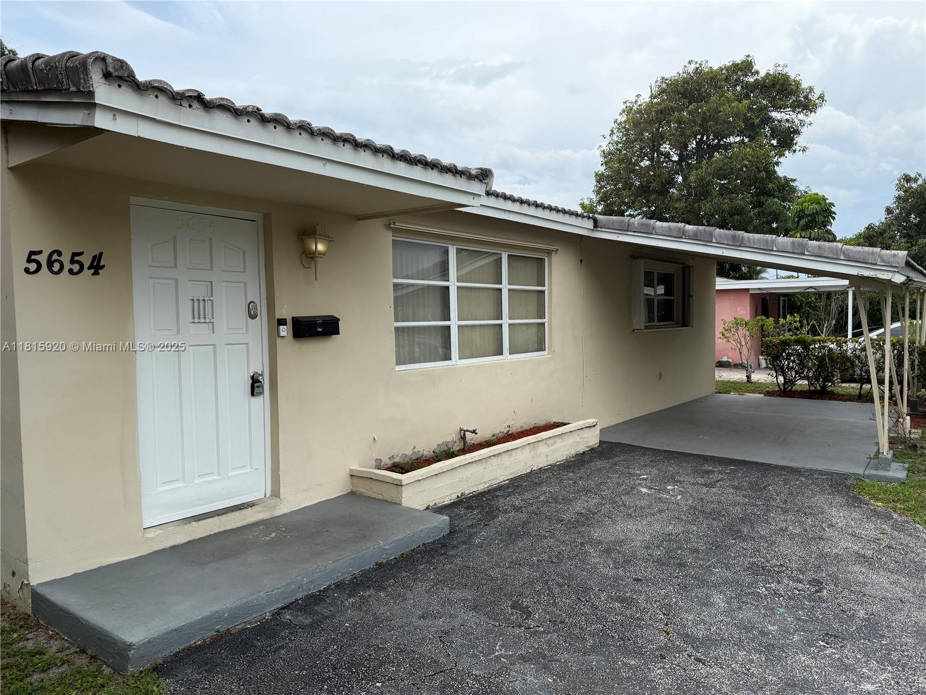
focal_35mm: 24
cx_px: 463
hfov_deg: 71.6
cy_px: 348
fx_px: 642
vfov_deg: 56.8
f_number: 1.78
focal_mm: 6.76
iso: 80
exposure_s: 1/4167
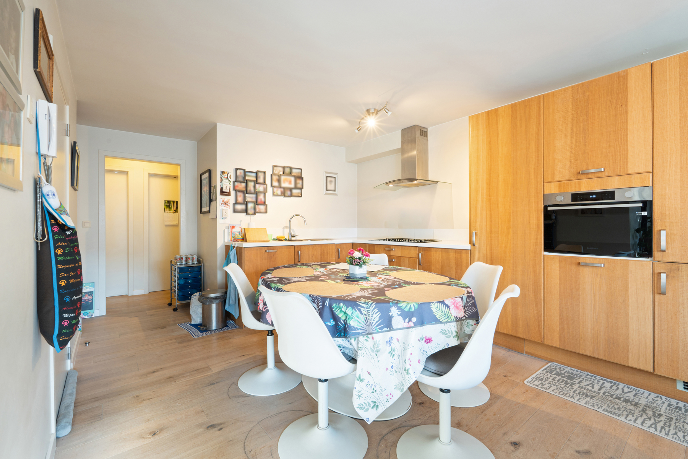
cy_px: 230
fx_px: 306
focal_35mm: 16
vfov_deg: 73.7
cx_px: 344
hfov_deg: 96.7
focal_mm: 16
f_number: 11
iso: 200
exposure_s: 1
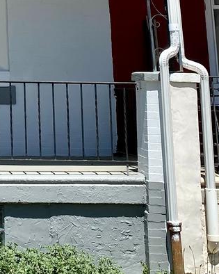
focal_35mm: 99
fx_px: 802
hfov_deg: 14.4
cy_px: -80
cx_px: -116
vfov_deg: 18.1
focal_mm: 4.25
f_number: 1.8
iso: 32
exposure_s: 1/3205
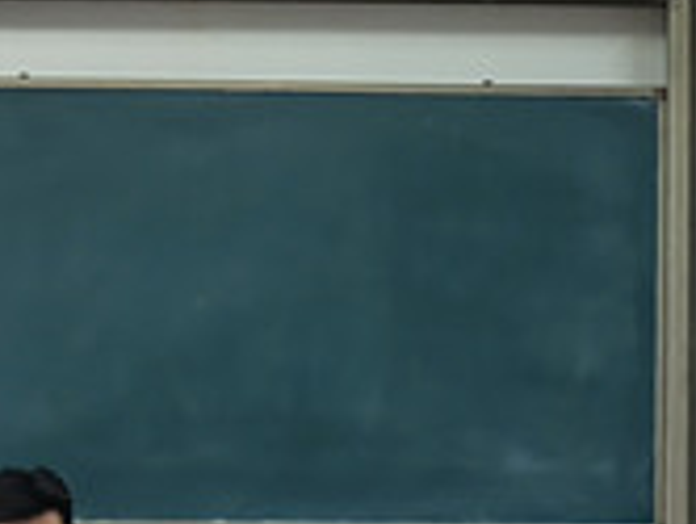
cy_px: 260
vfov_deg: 10.1
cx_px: 650
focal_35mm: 148
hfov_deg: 13.2
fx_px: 2980
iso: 50
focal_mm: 5.52
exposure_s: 1/100
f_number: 1.9
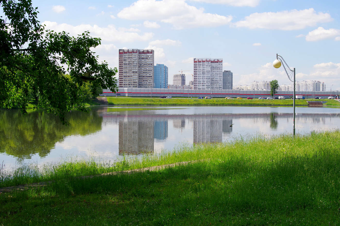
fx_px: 425
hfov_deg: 43.6
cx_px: 170
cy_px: 113
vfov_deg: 29.9
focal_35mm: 45
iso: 200
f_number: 11
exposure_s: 1/200
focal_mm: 30
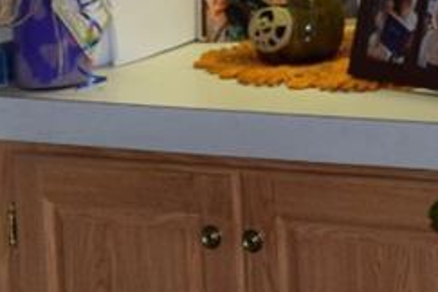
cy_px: -295
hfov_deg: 11.0
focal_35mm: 167
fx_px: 2032
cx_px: 910
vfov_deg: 7.9
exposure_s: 1/125
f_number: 5.6
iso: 800
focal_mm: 18
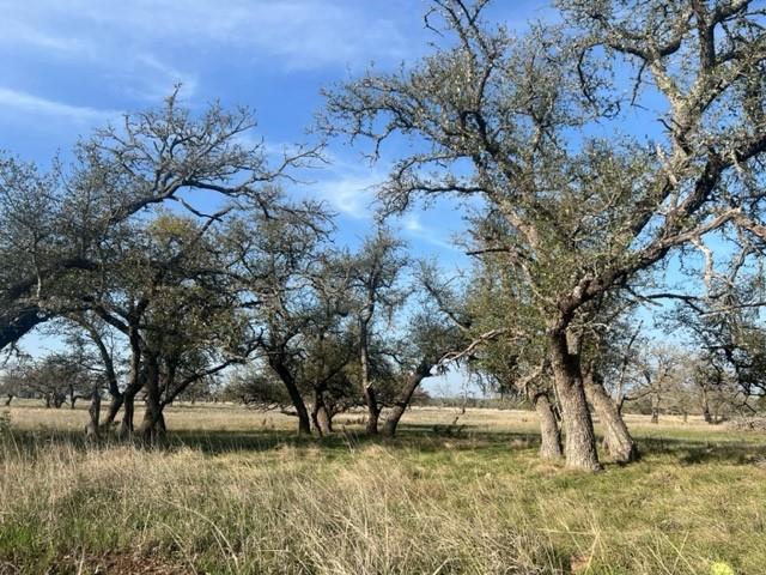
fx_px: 575
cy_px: 288
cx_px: 383
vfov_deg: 53.1
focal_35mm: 26
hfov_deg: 67.3
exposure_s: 1/2695
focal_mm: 5.7
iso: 50
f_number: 1.5
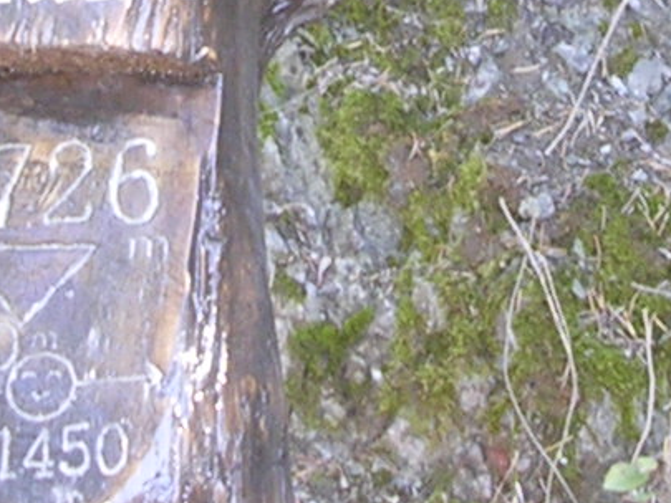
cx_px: 328
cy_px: -194
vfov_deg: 7.6
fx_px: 3723
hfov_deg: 10.3
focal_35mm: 192
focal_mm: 5.8
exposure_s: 1/29.2
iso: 58
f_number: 2.8
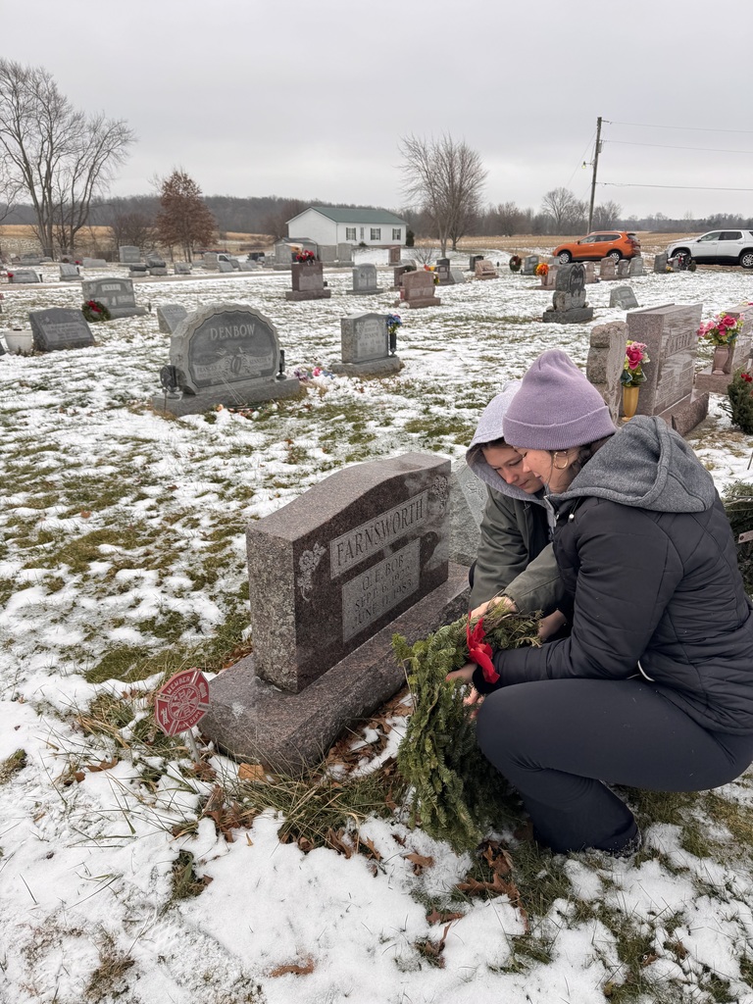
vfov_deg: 71.6
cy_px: 502
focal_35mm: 24
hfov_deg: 56.8
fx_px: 696
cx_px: 376
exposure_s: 1/567
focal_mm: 6.76
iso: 80
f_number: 1.78
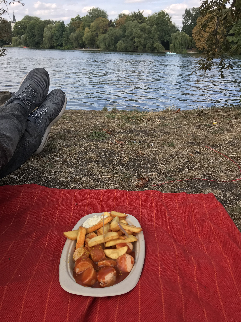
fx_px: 260
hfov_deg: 49.7
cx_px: 120
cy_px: 161
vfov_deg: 63.4
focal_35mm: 28
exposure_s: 1/651
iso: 20
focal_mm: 3.99
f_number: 1.8
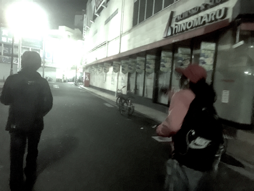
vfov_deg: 48.2
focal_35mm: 29
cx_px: 127
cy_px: 96
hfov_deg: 61.7
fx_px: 213
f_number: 2.2
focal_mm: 4.15
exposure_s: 1/4
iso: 320
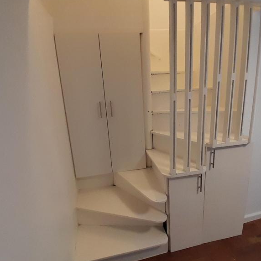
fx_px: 179
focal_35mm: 21
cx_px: 146
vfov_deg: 72.1
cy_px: 131
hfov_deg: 71.9
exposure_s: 1/50
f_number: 2.2
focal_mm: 1.46
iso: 125
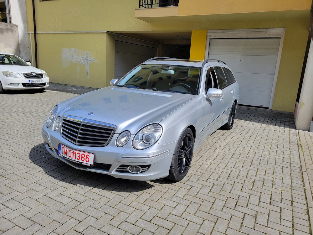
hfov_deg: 67.3
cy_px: 118
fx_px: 235
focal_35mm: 26
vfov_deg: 53.1
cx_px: 156
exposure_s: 1/1437
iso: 40
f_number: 1.8
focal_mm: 5.4
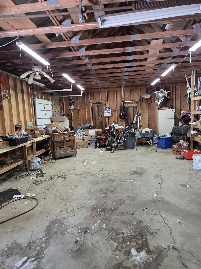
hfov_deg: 58.9
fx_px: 178
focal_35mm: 23
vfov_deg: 73.9
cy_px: 134
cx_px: 100
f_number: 1.8
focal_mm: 5.4
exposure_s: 1/120
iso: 320
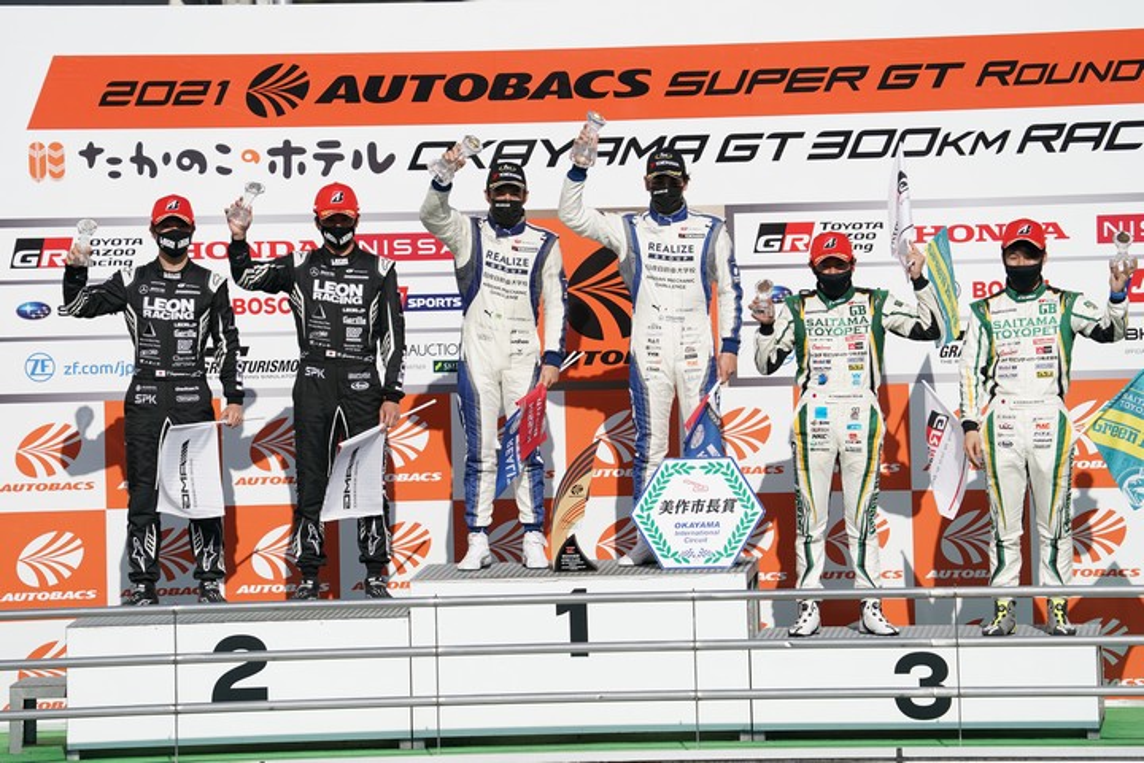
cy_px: 382
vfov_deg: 3.2
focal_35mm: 433
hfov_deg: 4.8
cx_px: 572
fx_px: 13759
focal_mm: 433
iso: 160
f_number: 6.3
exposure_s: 1/1000
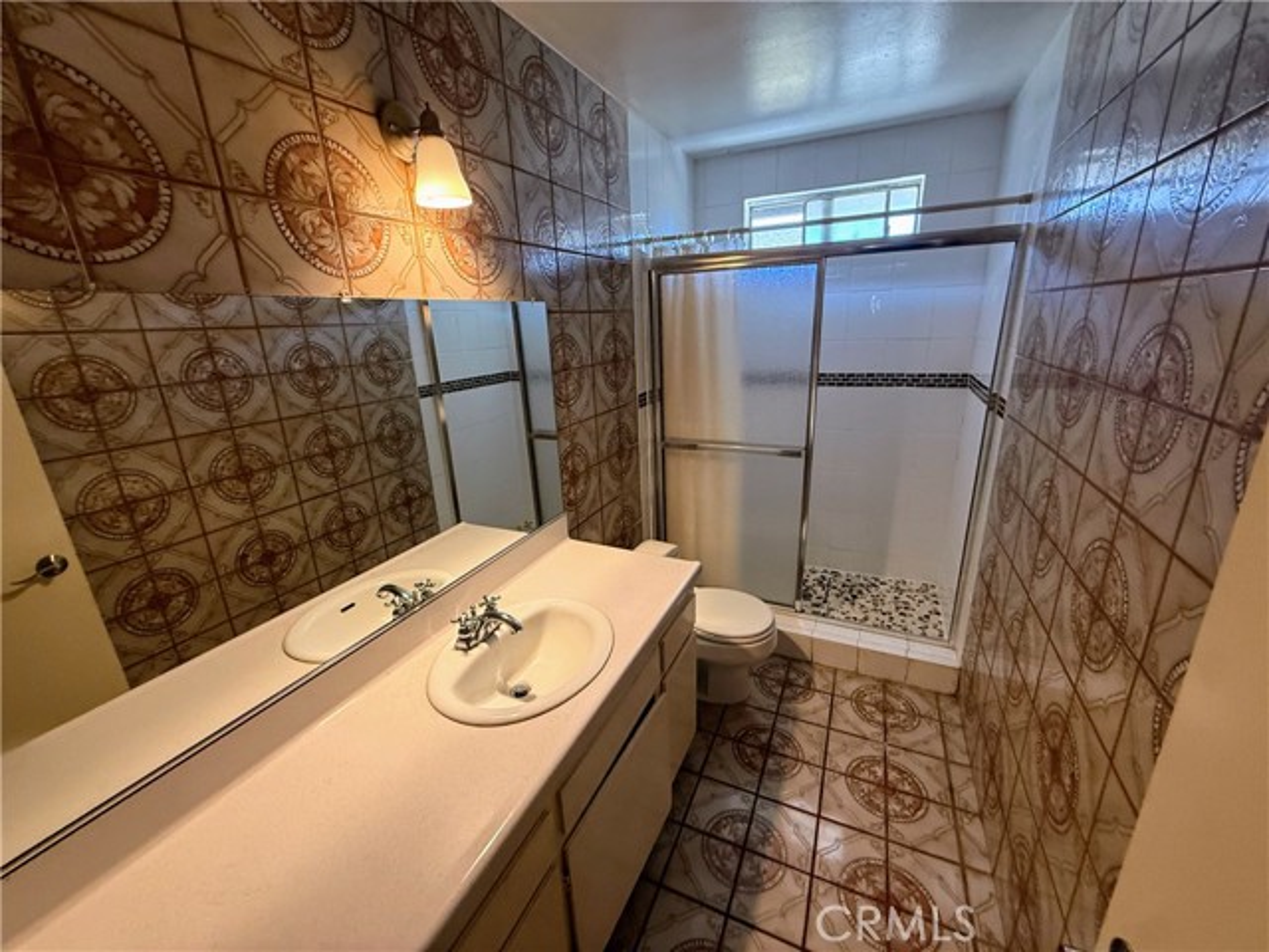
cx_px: 634
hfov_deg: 102.1
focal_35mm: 14
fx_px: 513
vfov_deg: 85.7
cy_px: 476
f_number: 2.2
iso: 320
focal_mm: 2.22
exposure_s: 1/60
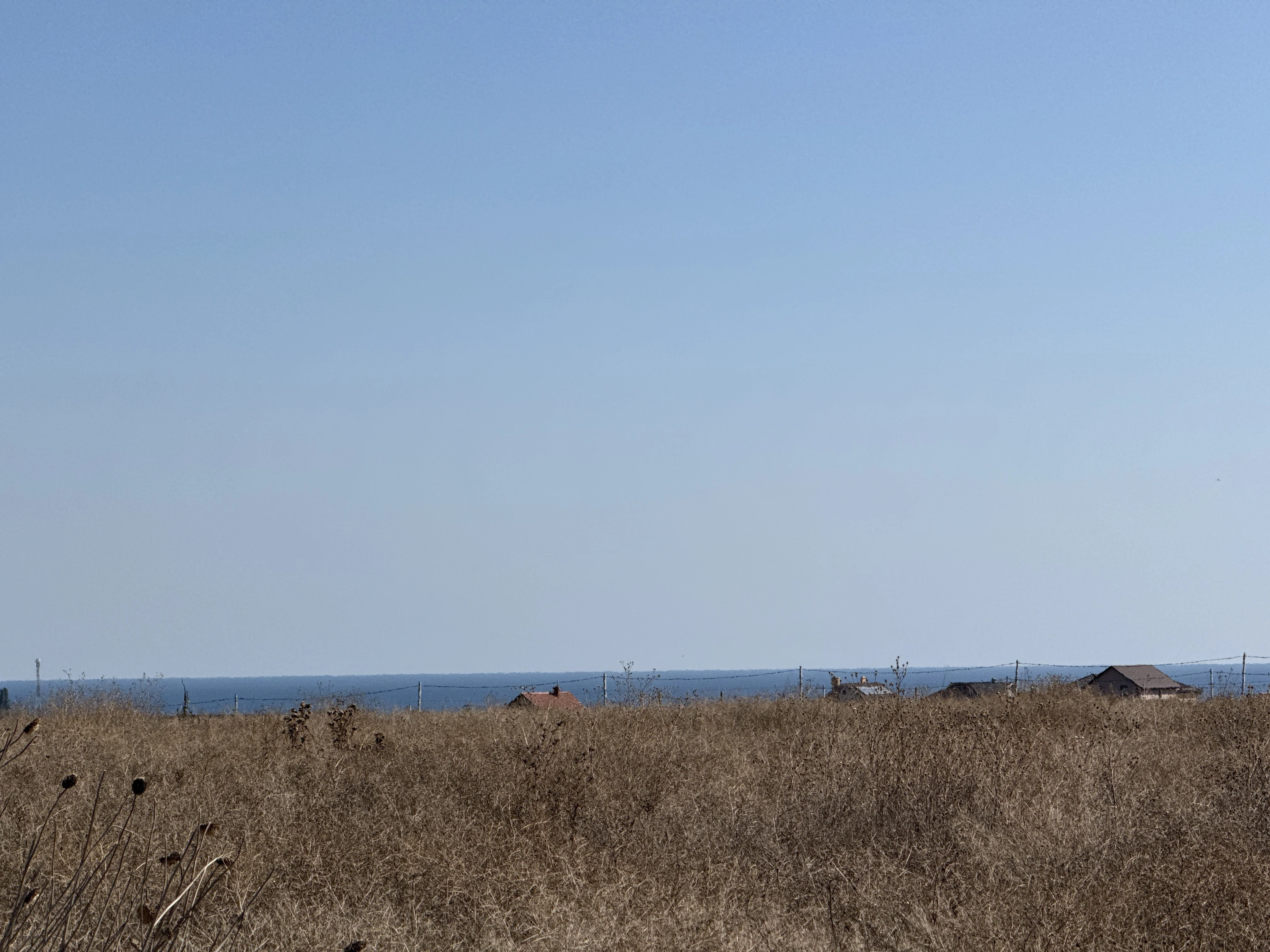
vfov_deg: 12.3
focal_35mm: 120
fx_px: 4403
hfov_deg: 16.4
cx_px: 635
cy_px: 476
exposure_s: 1/2817
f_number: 2.8
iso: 50
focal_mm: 15.66
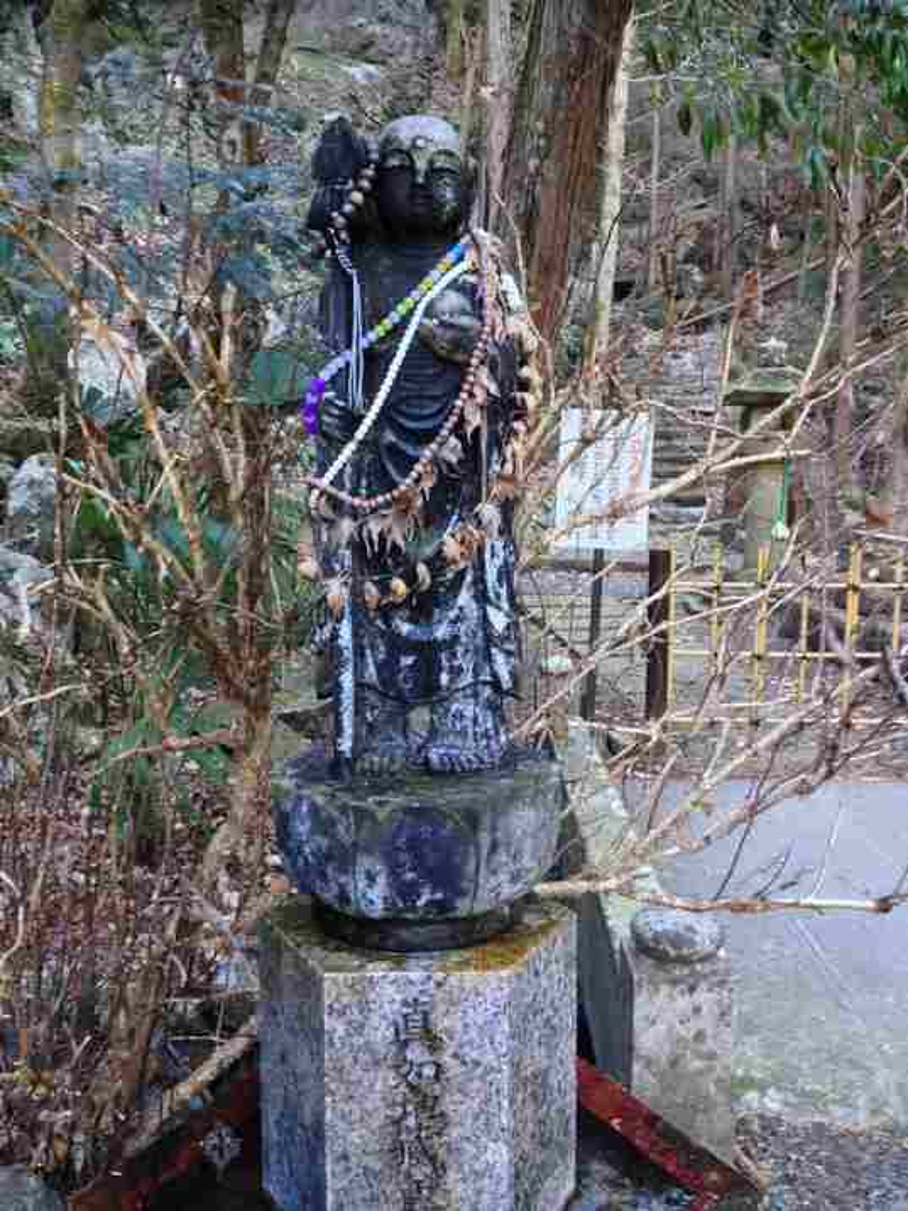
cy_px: 606
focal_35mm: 35
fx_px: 1224
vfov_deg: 52.6
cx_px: 454
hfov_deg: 40.7
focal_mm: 4.28
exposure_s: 1/20
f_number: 2.4
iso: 100
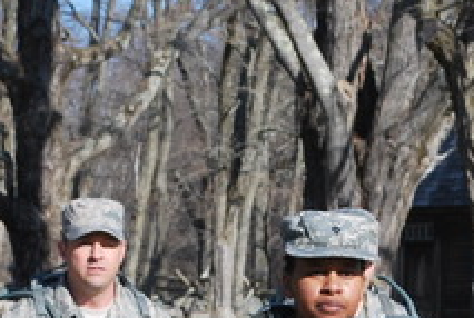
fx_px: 4446
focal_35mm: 337
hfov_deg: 6.1
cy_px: 415
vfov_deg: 4.1
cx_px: 426
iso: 100
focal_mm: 48
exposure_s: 1/200
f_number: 8
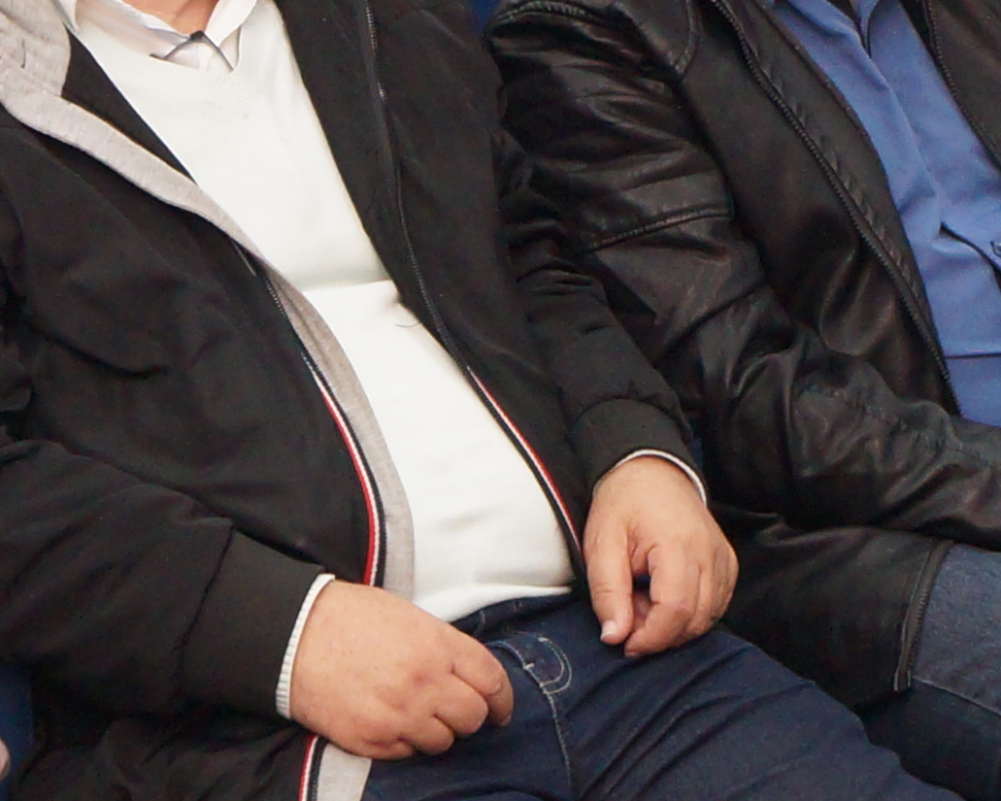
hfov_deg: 14.3
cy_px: 75
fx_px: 3970
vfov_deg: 11.4
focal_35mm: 134
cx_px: 784
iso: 1600
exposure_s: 1/60
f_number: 3.5
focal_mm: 20
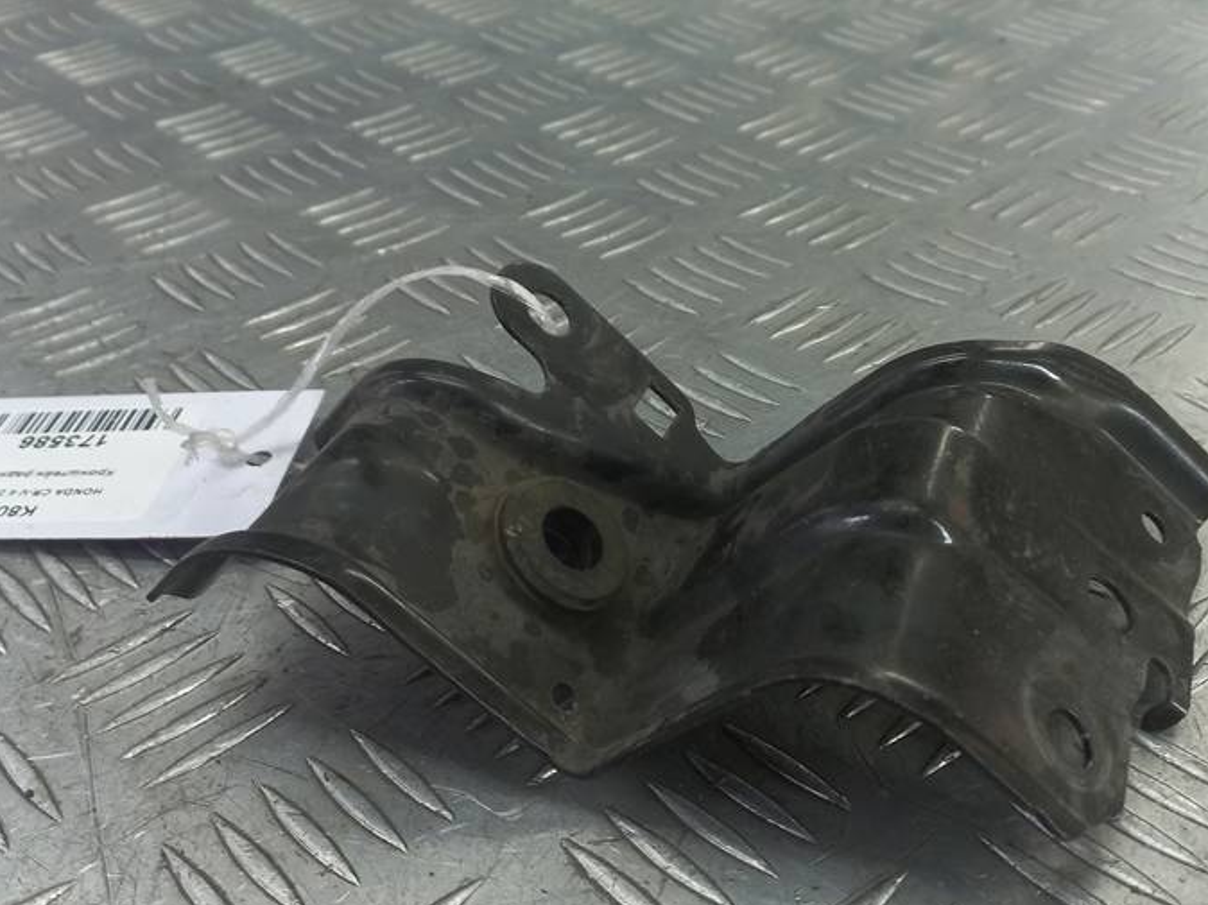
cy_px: 486
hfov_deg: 48.9
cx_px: 651
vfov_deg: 37.7
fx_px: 1326
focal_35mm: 38
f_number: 1.8
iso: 64
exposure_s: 1/50
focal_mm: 4.6
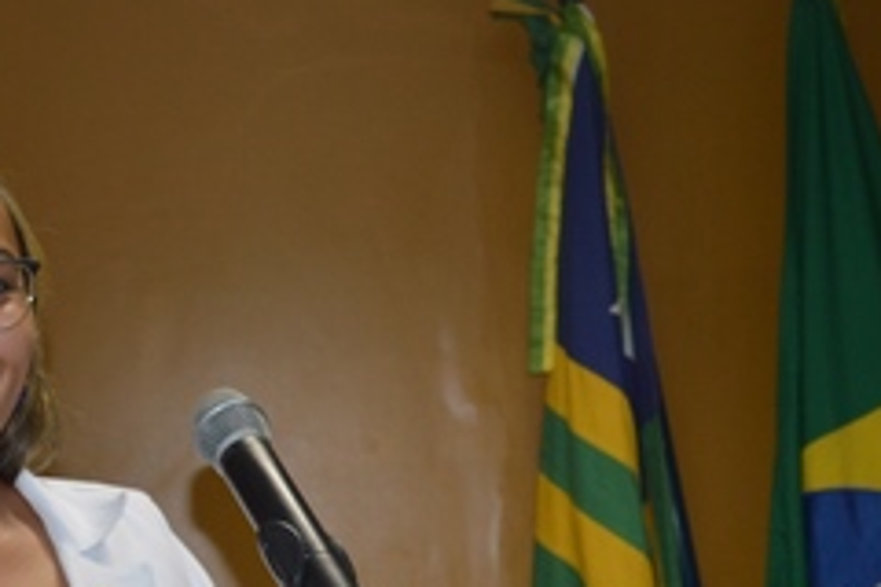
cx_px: -7
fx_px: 1835
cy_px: 578
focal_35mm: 75
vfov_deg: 17.8
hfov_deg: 25.6
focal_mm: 20
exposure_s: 1/60
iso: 400
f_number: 3.8
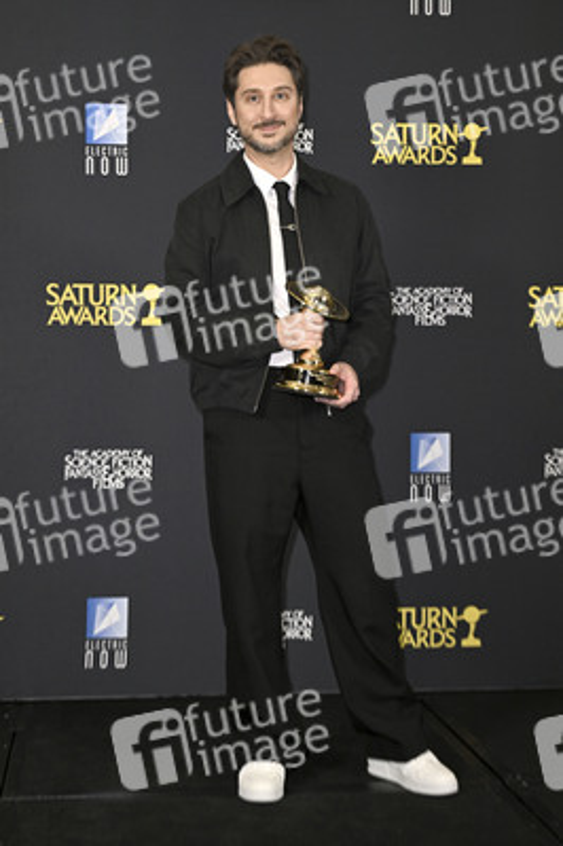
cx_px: 282
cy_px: 423
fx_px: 1175
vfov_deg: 39.6
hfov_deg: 26.9
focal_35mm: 50
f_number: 5.6
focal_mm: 50
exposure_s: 1/320
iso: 2000
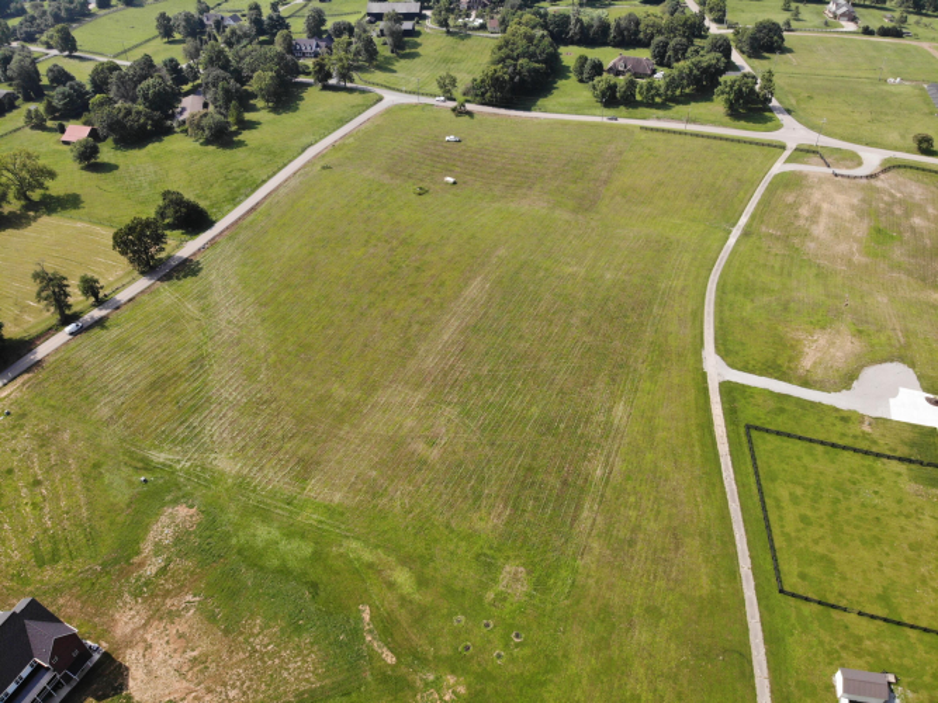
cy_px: 352
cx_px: 469
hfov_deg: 71.6
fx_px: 650
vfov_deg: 56.8
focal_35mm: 24
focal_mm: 4.5
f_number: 2.8
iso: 110
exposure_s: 1/281
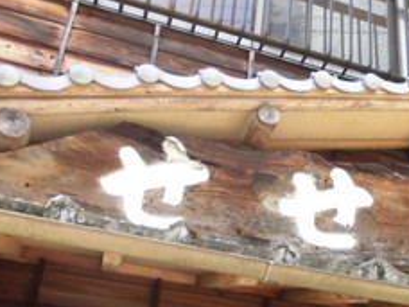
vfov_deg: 25.2
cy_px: 243
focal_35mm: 57
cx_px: 391
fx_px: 673
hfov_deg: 31.7
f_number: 3.5
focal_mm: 4.6
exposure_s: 1/60
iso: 100
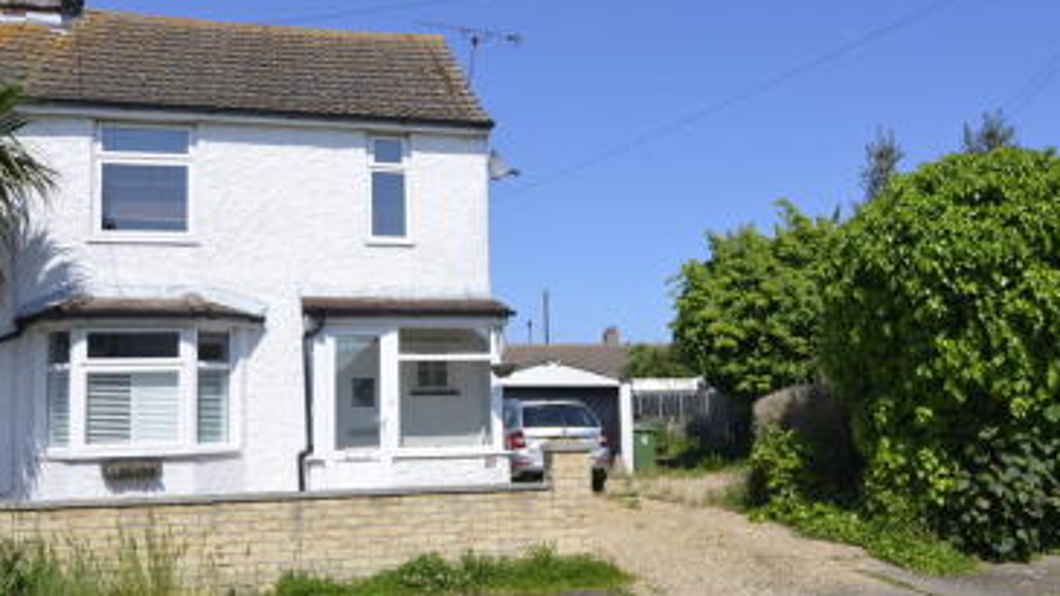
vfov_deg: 38.1
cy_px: 321
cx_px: 485
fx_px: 862
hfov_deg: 63.1
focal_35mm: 31
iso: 100
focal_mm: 15
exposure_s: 1/320
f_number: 9
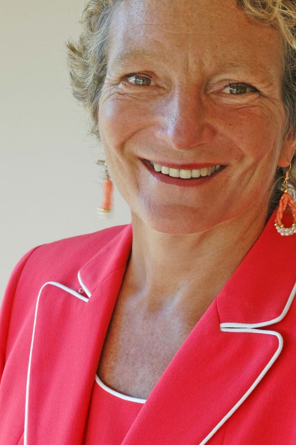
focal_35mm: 147
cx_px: 187
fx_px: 1816
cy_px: 160
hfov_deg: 9.3
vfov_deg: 14.0
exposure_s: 1/25
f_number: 8
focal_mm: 70
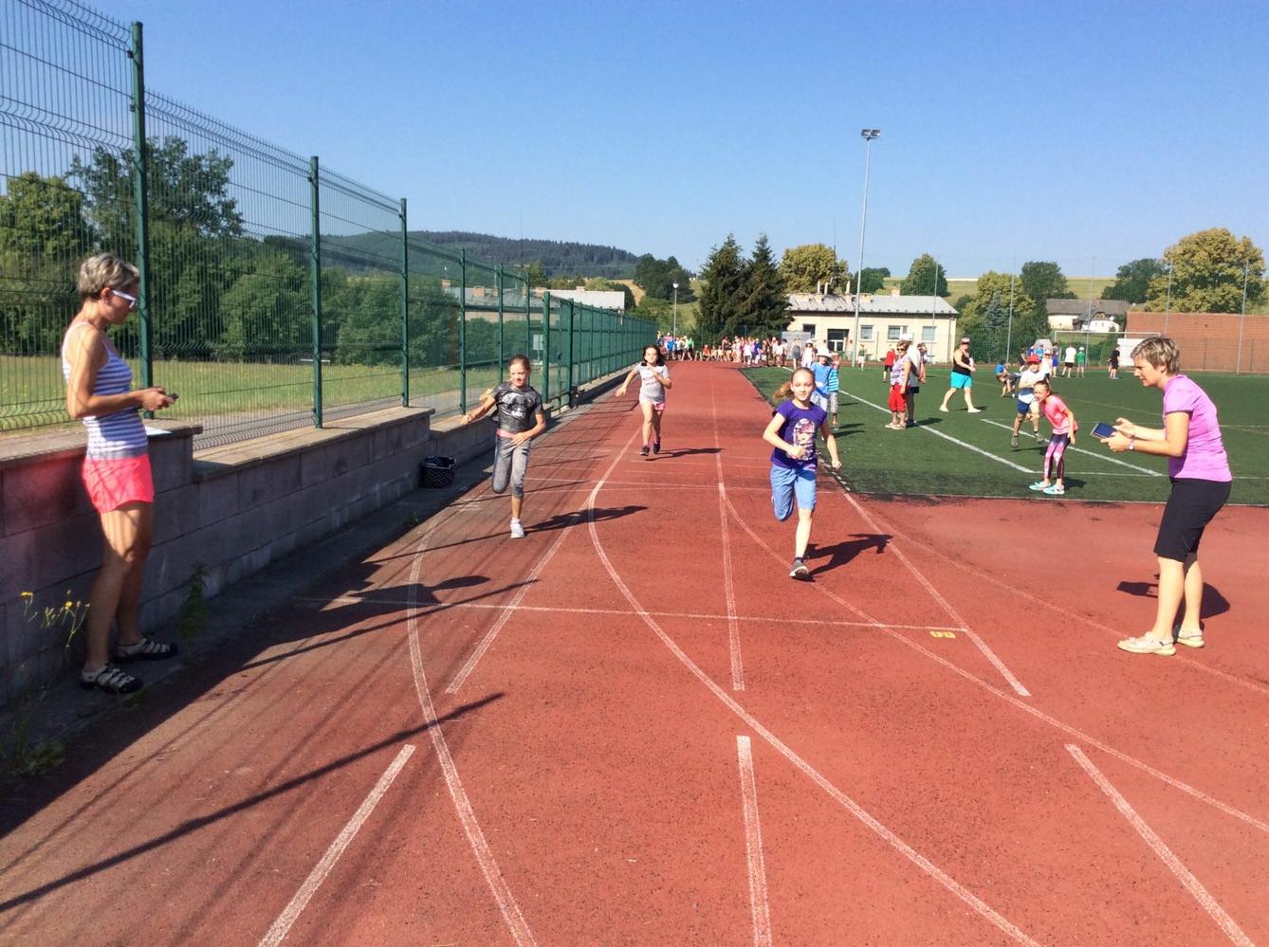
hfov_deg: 56.9
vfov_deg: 44.0
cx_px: 634
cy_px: 474
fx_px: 1171
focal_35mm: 32
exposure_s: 1/1330
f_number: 2.4
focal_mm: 3.3
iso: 32
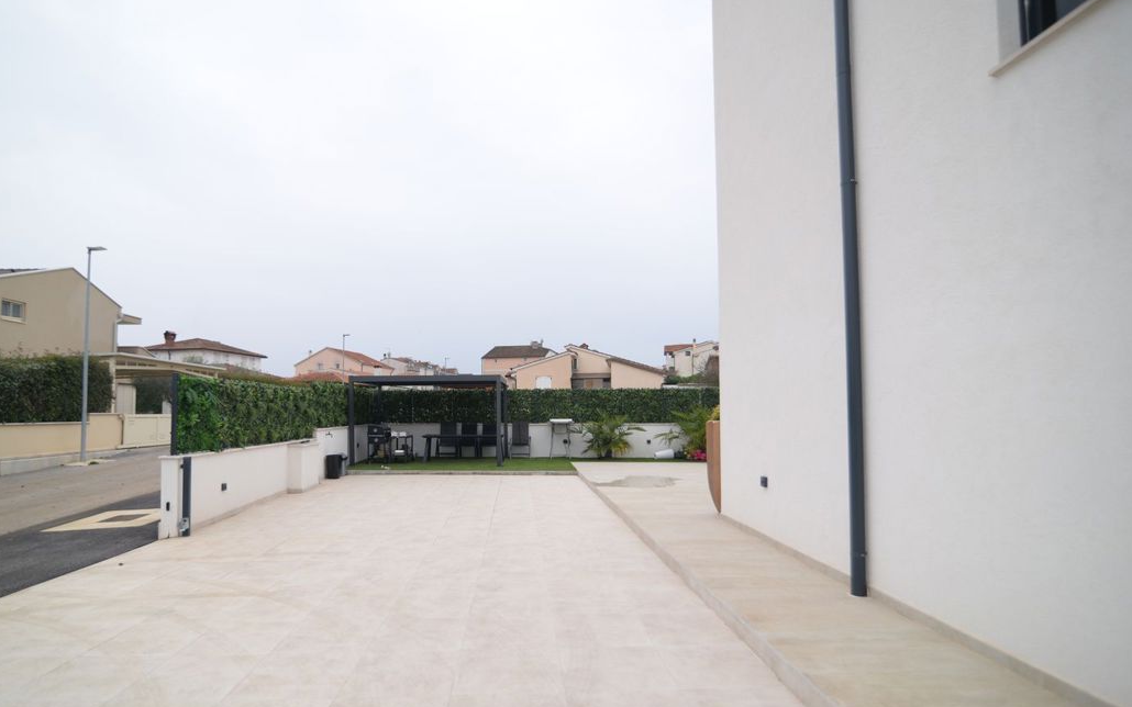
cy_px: 387
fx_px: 586
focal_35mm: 19
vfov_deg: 62.1
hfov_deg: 87.7
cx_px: 512
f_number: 22
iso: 125
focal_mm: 16
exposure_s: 1/800
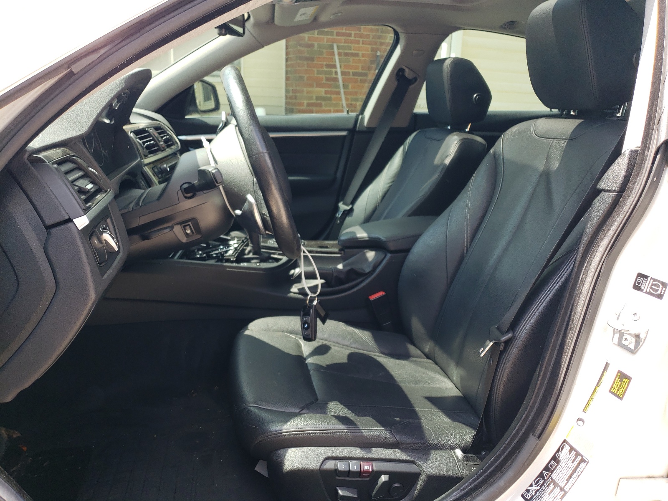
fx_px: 502
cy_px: 250
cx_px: 334
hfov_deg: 67.3
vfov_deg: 53.1
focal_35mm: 26
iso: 50
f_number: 1.5
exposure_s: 1/357
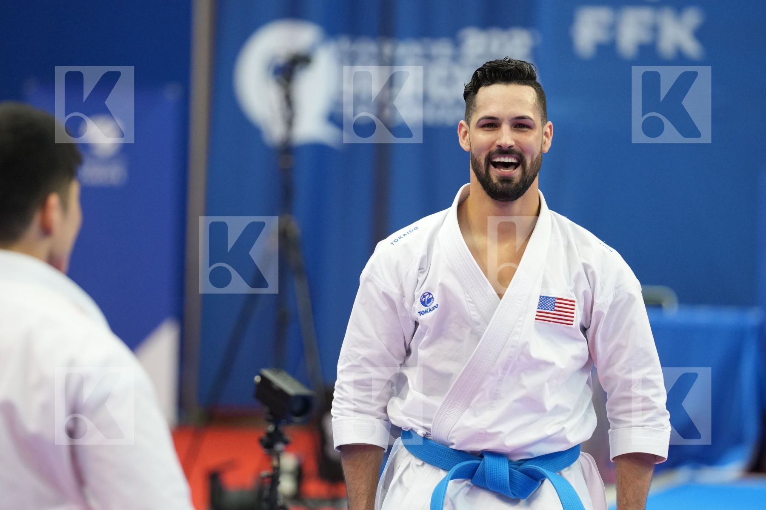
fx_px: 6383
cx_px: 383
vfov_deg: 4.6
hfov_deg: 6.9
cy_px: 255
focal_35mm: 300
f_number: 2.8
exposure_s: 1/500
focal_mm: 200
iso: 2000
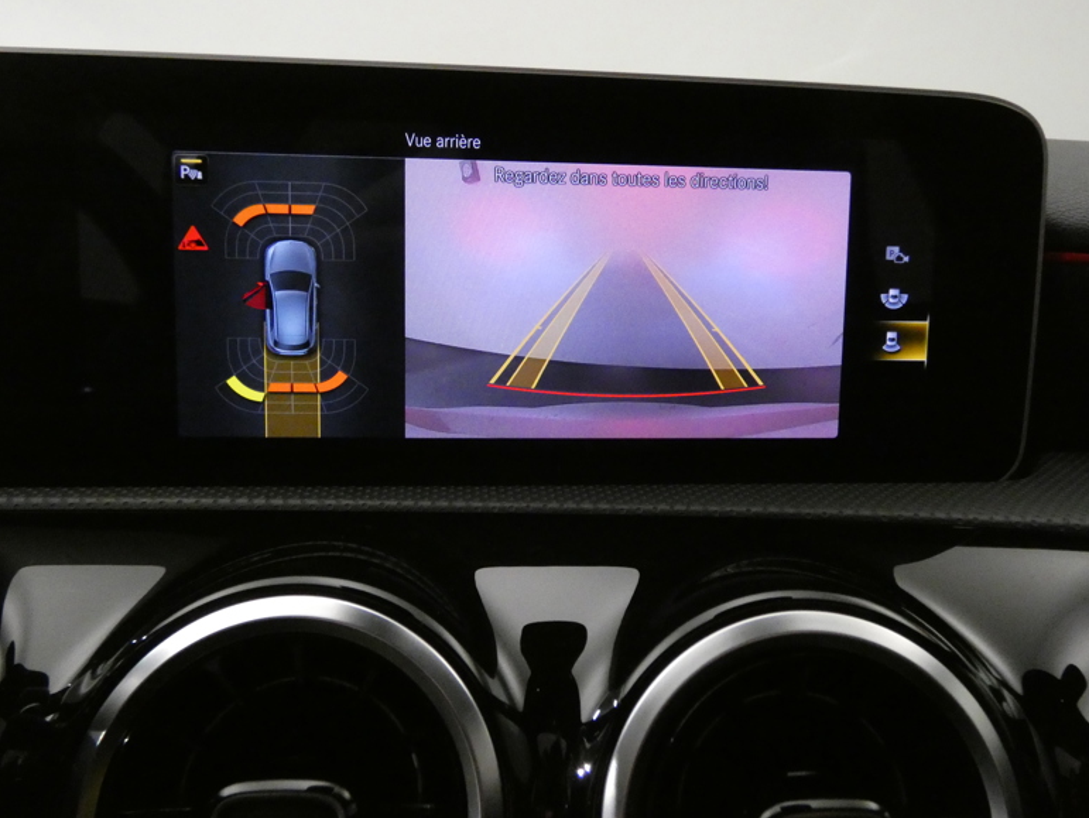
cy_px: 396
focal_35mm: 28
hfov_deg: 63.4
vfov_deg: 49.8
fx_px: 881
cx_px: 547
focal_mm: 4.8
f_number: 3.2
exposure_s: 1/60
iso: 1600
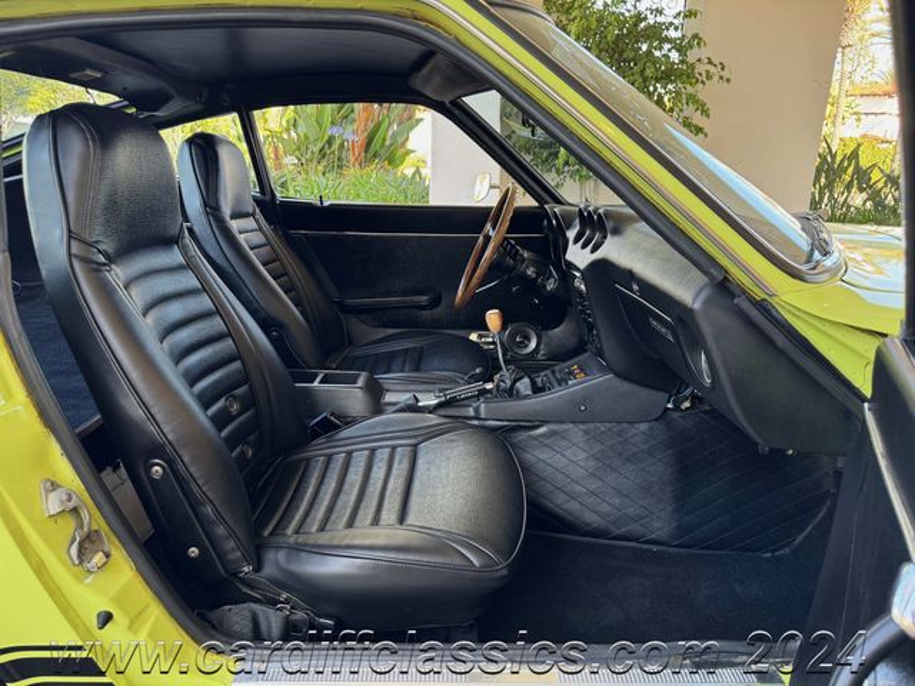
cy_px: 343
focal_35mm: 24
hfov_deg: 71.6
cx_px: 458
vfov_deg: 56.8
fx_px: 634
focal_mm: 6.76
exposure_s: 1/121
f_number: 1.78
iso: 160
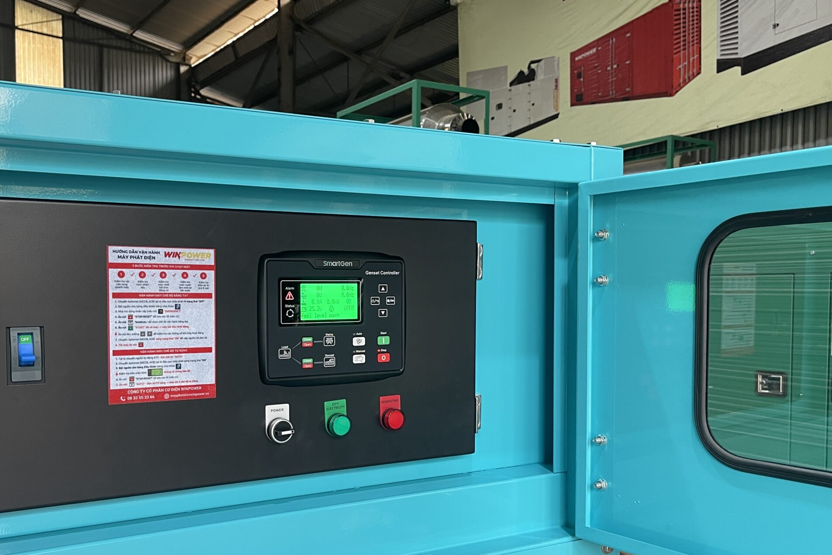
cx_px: 364
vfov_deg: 37.7
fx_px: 809
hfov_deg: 54.3
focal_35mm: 35
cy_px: 338
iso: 100
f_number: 1.6
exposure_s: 1/50
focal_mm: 5.1
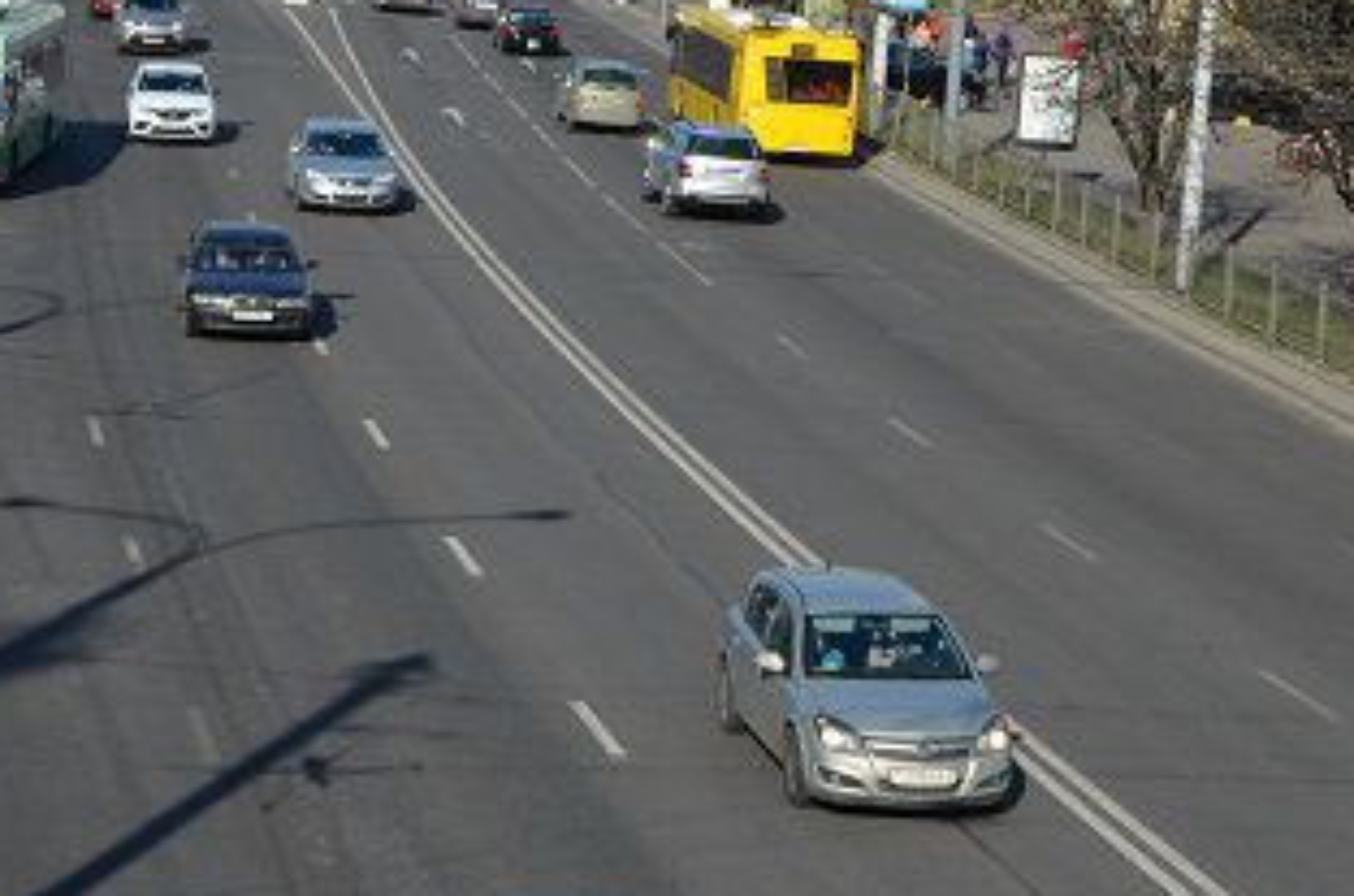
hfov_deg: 17.2
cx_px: 831
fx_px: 4464
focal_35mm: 119
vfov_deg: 11.4
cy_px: 258
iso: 100
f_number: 8
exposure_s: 1/250
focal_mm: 34
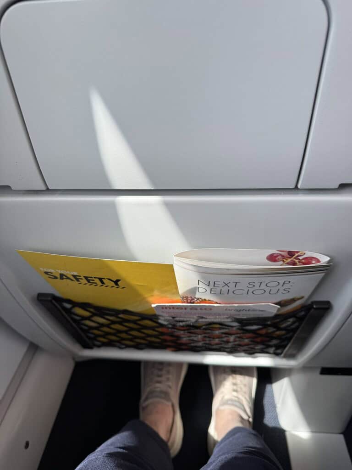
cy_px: 235
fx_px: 325
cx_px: 176
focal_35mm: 24
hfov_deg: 56.8
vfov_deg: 71.6
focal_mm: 6.8
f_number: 1.8
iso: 100
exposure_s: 1/245
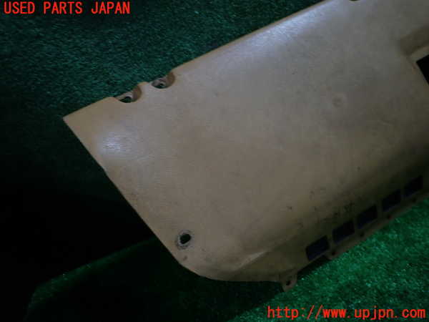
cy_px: 161
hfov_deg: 69.4
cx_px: 214
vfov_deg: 54.9
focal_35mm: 25
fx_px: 310
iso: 160
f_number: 2
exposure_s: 1/60
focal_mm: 4.5
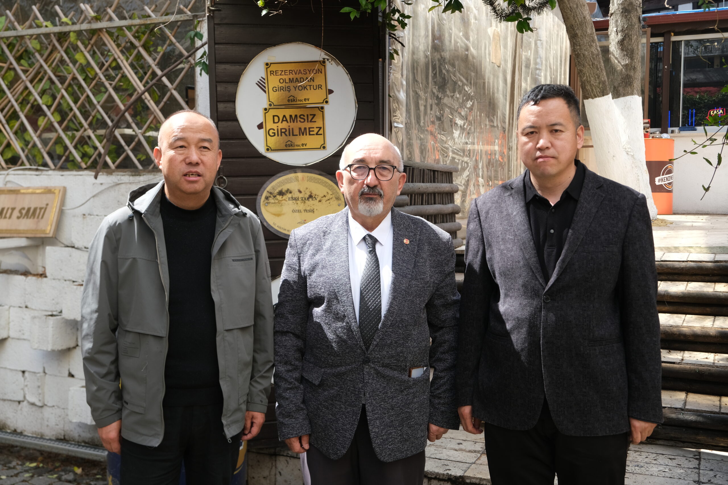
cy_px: 242
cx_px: 364
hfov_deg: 51.9
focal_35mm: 37
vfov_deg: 35.9
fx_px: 748
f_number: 5.6
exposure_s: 1/100
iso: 160
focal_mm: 24.7
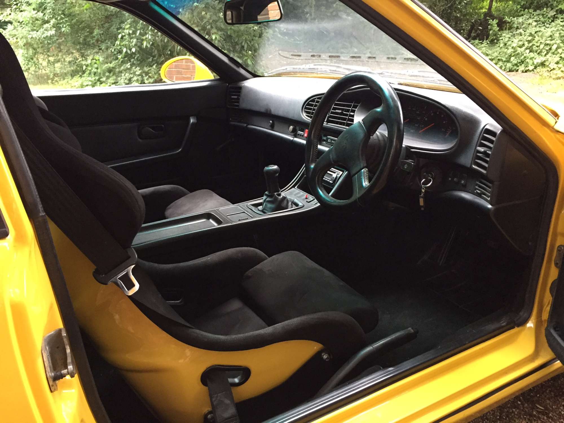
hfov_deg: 61.7
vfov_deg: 48.2
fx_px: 472
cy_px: 212
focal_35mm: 29
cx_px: 282
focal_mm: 4.15
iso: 320
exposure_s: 1/33
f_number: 2.2
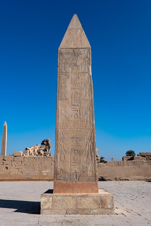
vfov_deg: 55.7
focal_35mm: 34
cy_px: 113
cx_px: 76
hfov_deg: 38.8
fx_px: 214
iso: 100
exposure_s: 1/640
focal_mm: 22.7
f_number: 8
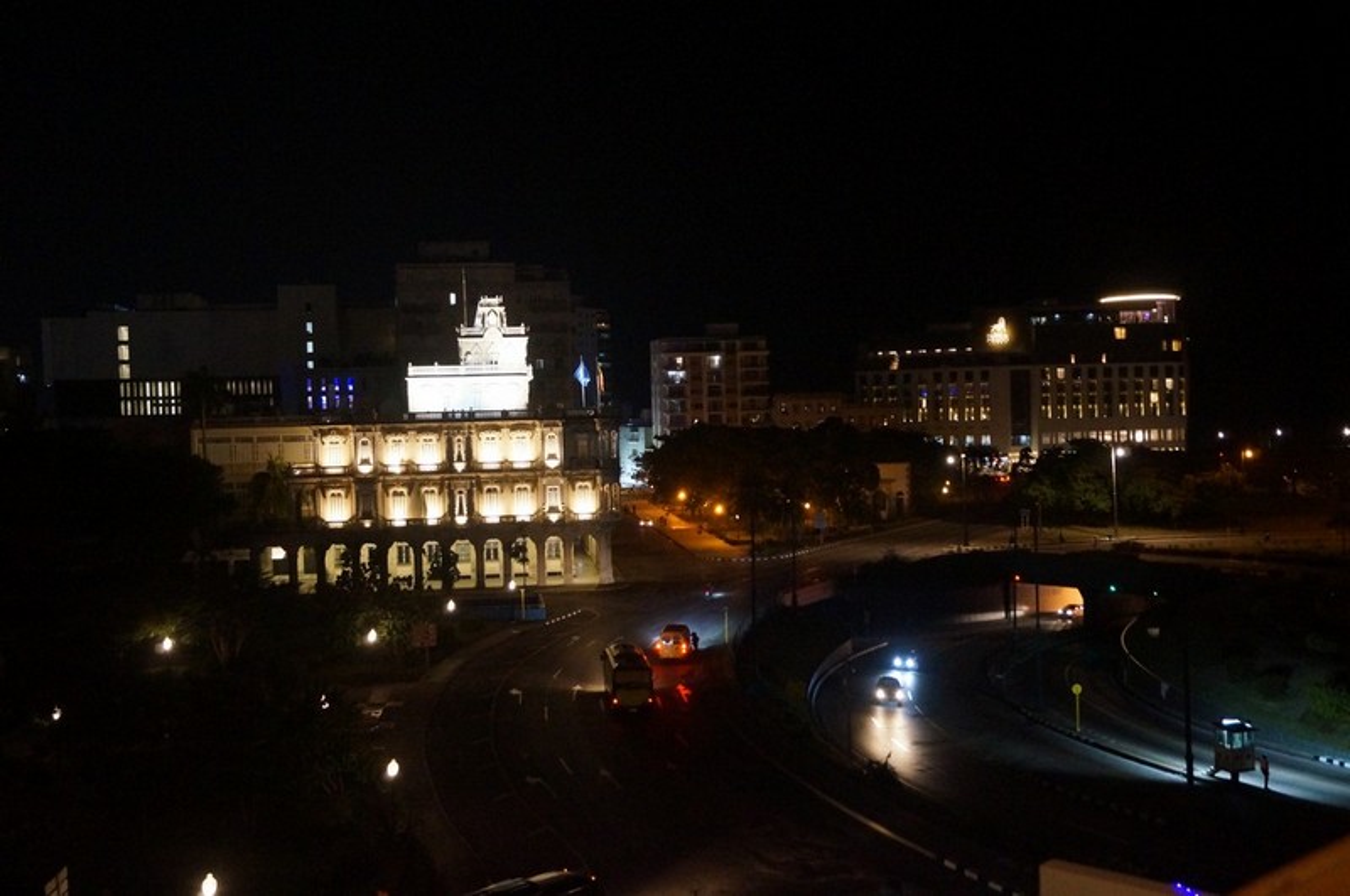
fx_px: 1348
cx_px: 675
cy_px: 448
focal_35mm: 36
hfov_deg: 53.2
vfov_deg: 36.8
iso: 3200
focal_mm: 24
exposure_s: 1/25
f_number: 4
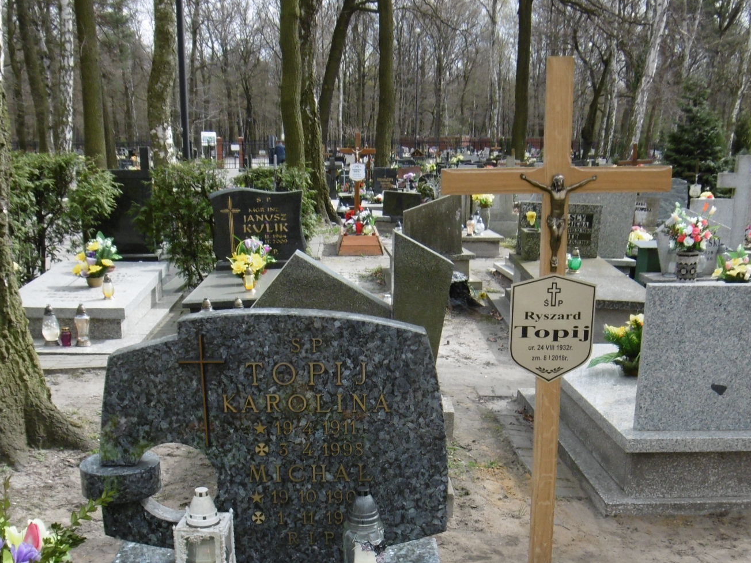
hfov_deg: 42.9
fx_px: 954
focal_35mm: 44
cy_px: 439
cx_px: 368
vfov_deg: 32.1
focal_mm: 5
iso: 100
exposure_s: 1/400
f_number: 3.3
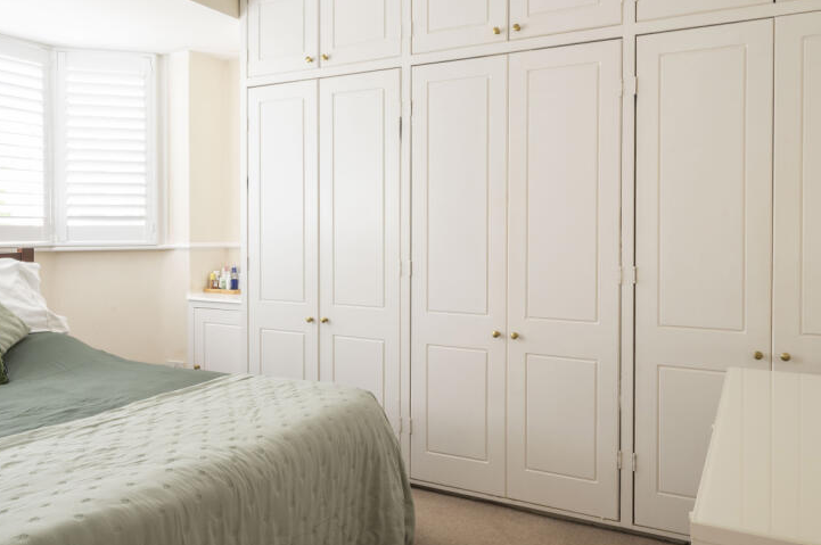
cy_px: 240
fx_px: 615
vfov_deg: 47.7
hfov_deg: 67.4
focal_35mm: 27
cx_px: 438
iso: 200
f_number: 16
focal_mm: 19
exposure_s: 1/3
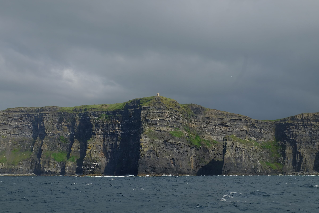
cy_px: 106
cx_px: 160
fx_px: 487
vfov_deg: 24.6
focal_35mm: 55
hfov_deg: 36.2
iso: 200
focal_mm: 36.6
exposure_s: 1/100
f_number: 14
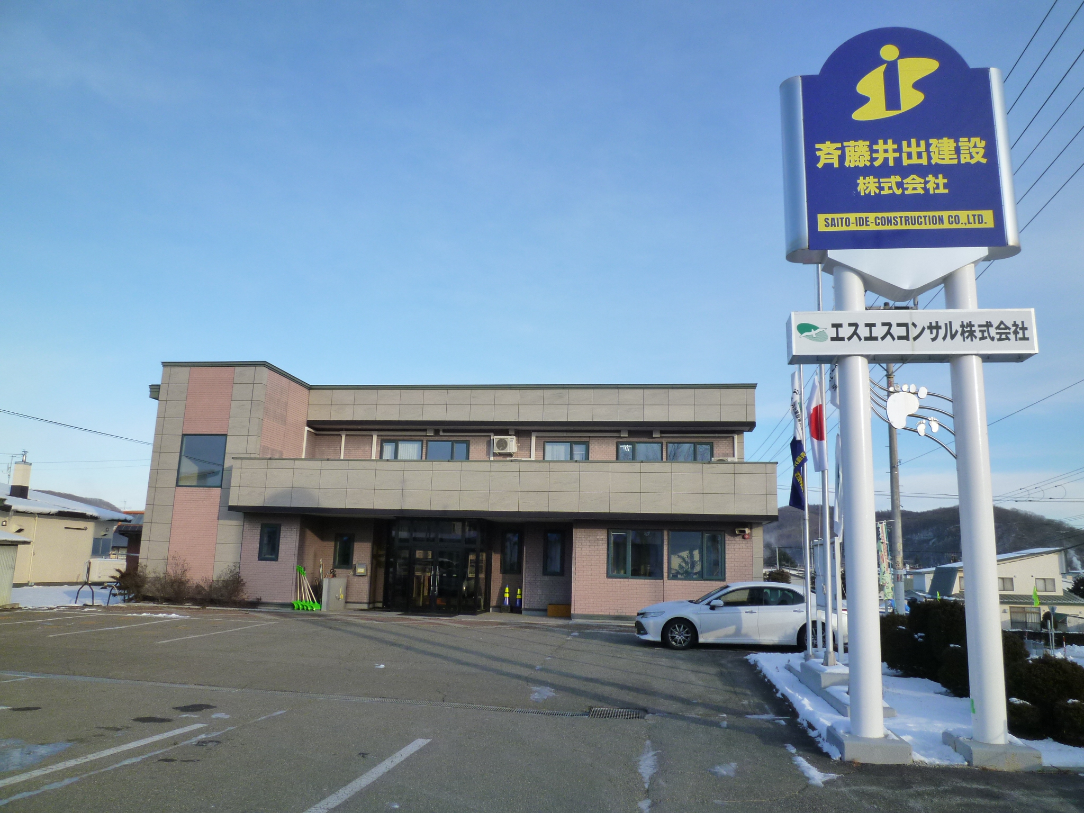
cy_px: 406
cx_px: 542
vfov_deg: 56.8
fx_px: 752
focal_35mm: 24
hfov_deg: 71.6
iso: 125
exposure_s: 1/400
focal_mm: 4.3
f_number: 4
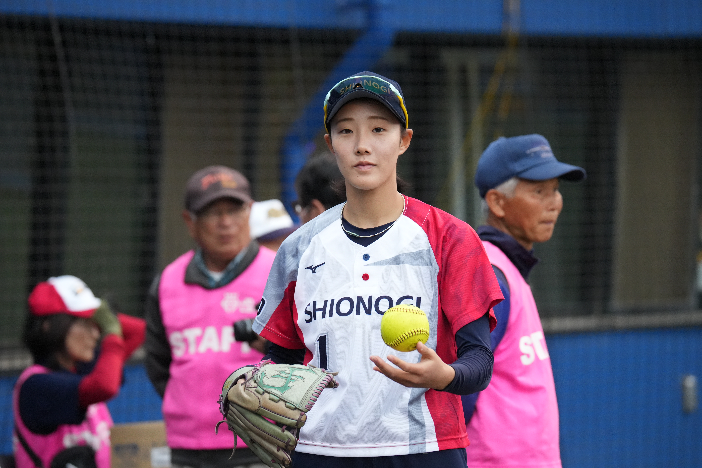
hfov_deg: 7.5
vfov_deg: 5.0
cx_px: 351
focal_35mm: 274
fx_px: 5345
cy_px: 234
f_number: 5.6
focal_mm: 274.1
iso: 6400
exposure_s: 1/800
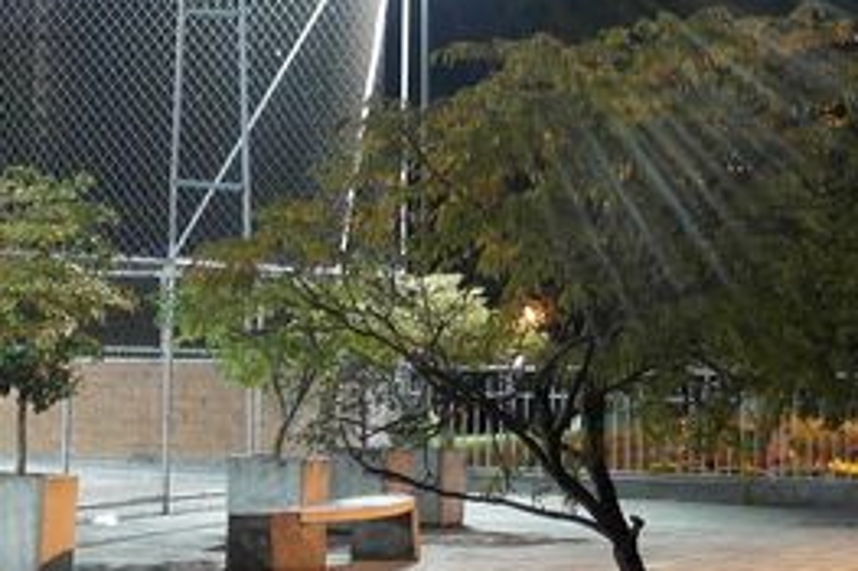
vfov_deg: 8.7
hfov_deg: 13.1
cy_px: -160
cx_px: 140
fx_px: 3716
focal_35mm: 156
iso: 400
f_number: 3.5
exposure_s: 1.3
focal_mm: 20
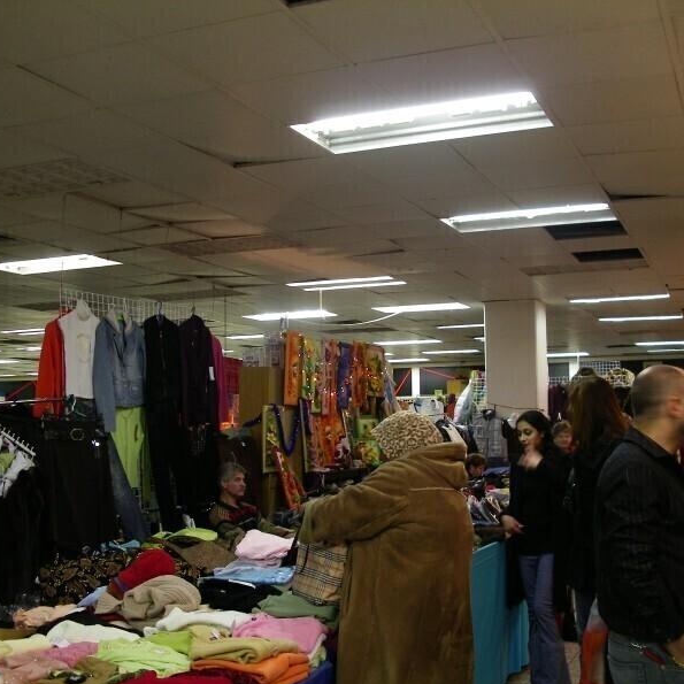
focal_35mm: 44
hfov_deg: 38.3
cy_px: 344
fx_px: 984
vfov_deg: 38.3
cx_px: 335
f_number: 2.8
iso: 200
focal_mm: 7.8
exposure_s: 1/25
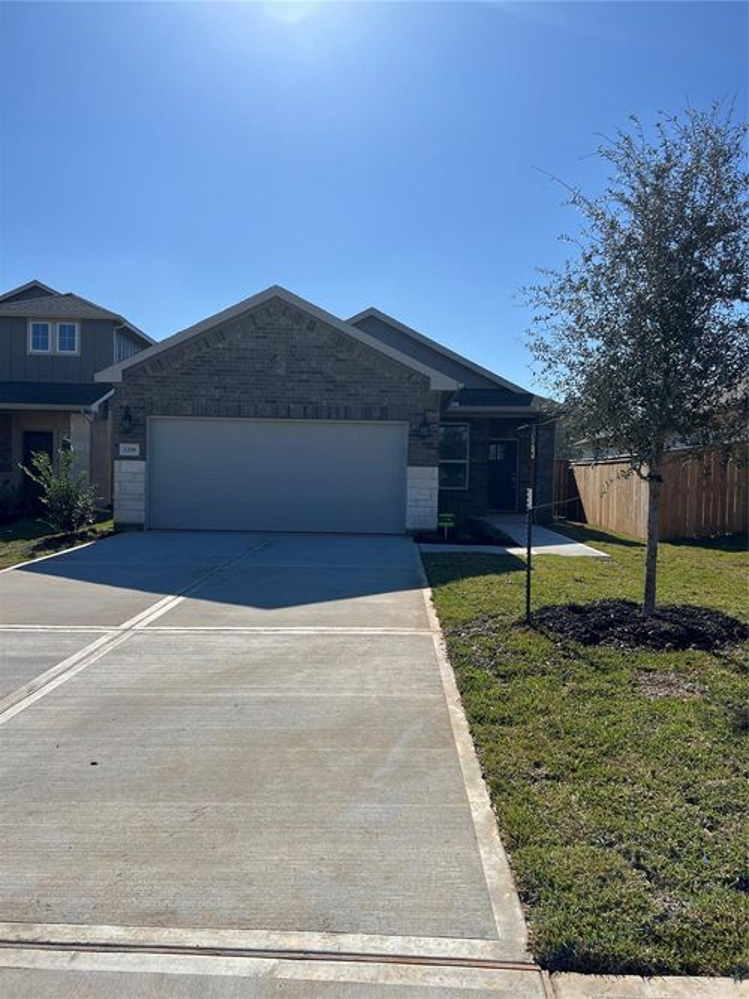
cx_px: 374
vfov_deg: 67.3
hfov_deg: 53.0
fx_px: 750
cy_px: 500
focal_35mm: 26
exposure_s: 1/8000
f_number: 1.5
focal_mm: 5.7
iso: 50
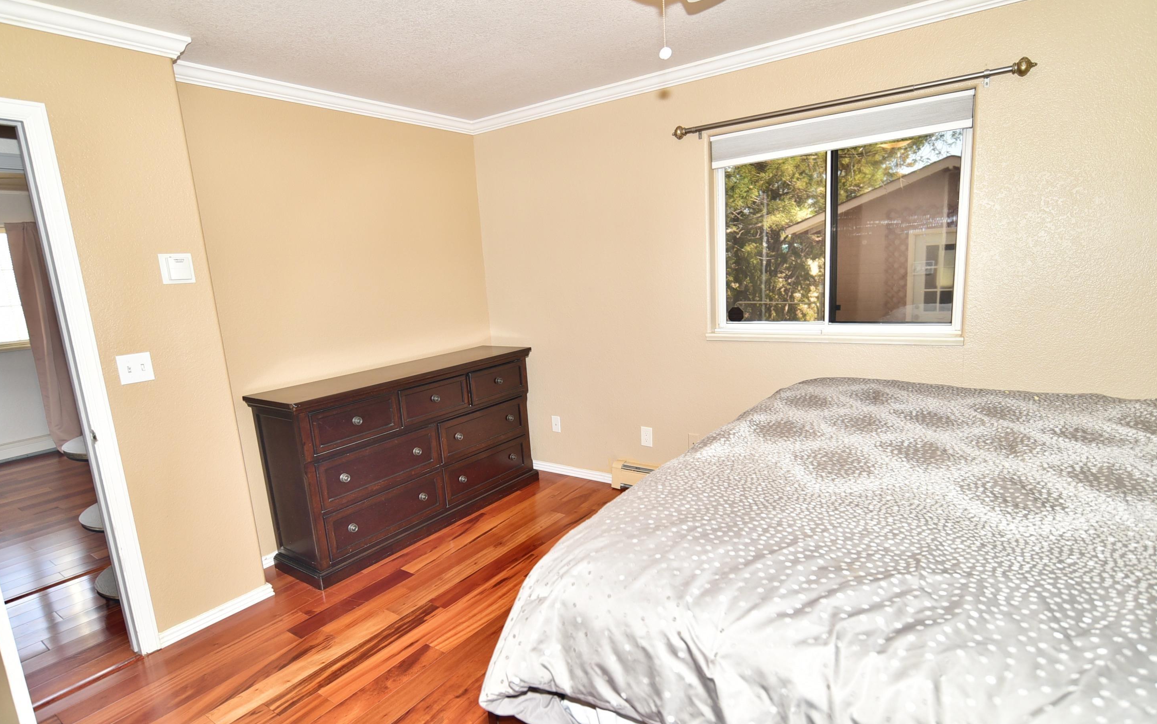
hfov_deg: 88.0
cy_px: 380
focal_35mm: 19
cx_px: 582
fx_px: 599
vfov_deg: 62.2
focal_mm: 18
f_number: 4
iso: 400
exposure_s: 1/60
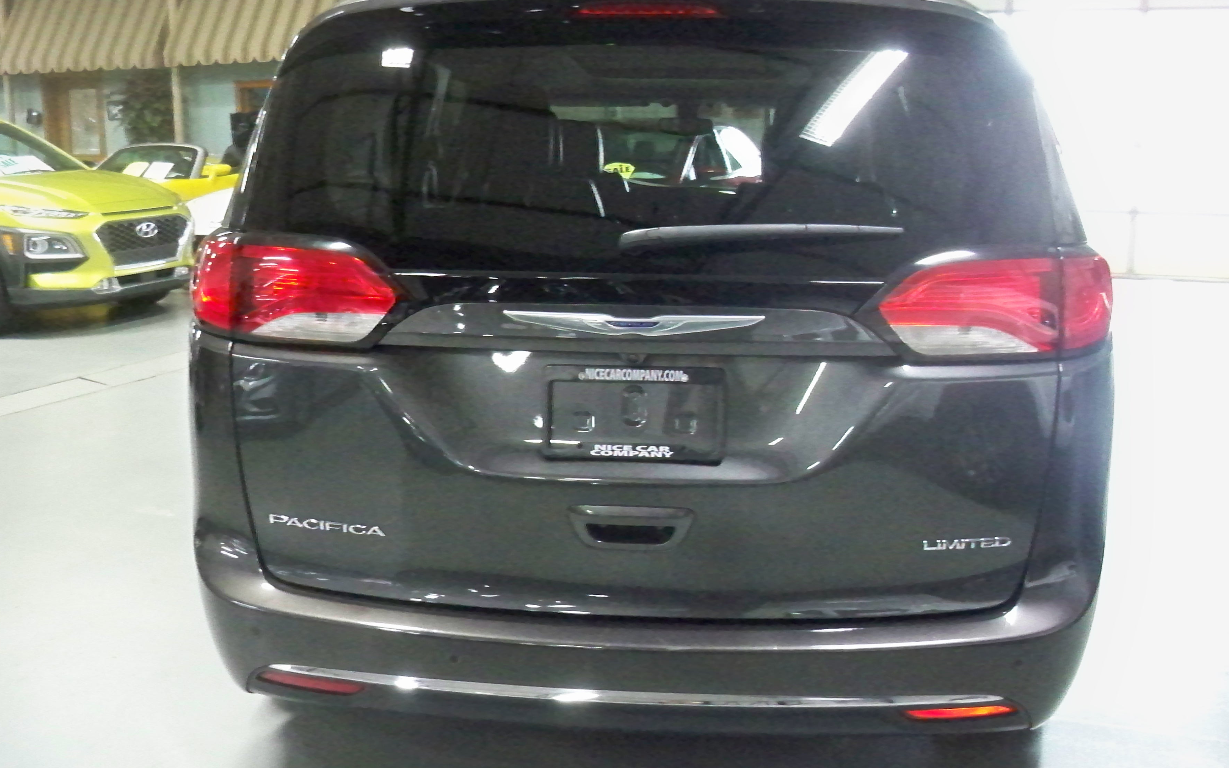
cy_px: 349
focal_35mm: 38
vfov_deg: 33.6
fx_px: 1273
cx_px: 619
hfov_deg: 51.5
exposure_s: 1/60
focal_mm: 6.3
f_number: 3.1
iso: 2500
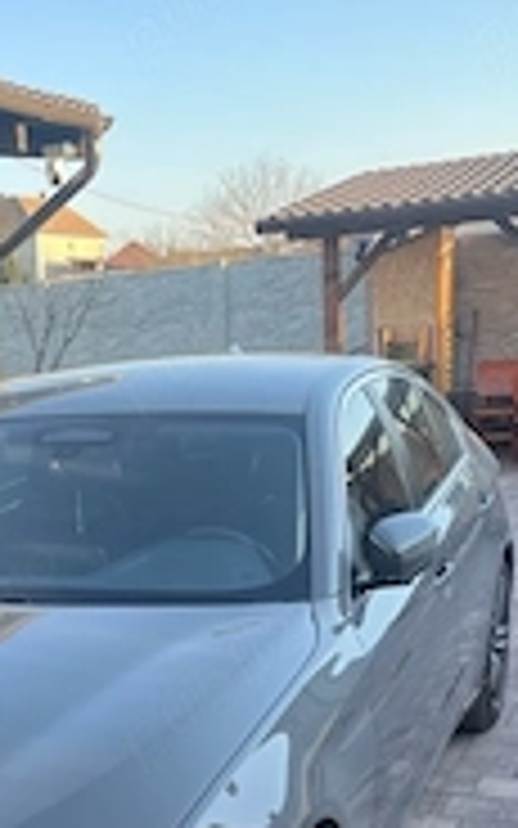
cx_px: 5
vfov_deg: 32.7
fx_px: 1355
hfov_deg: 20.9
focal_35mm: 60
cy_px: 706
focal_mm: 5.1
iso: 50
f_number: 1.6
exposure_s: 1/374
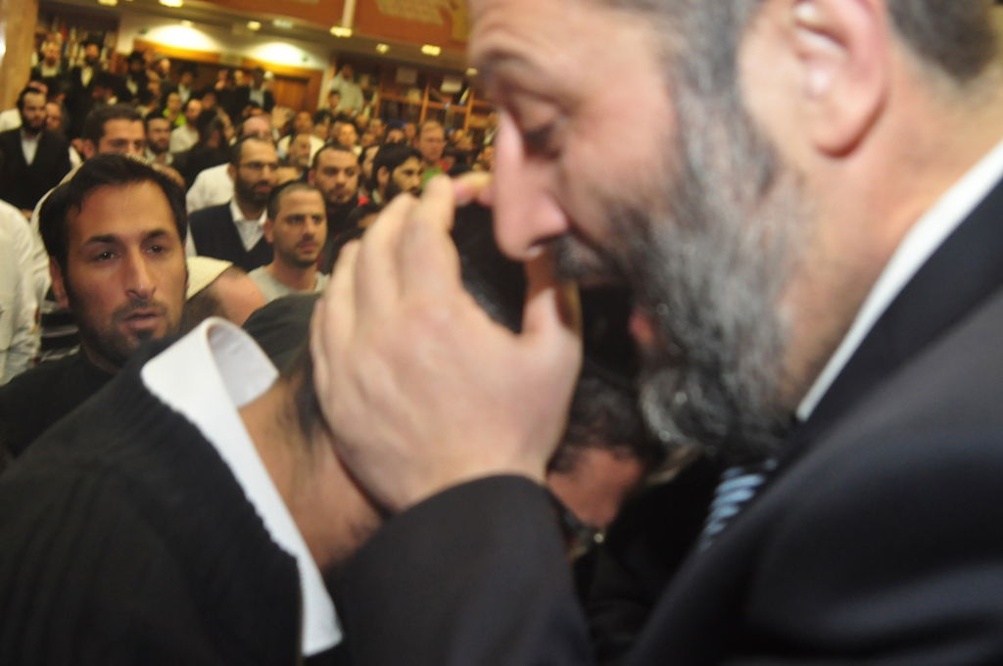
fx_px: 1169
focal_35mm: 42
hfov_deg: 46.5
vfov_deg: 31.8
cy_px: 333
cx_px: 502
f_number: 4.5
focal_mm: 28
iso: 1250
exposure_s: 1/100
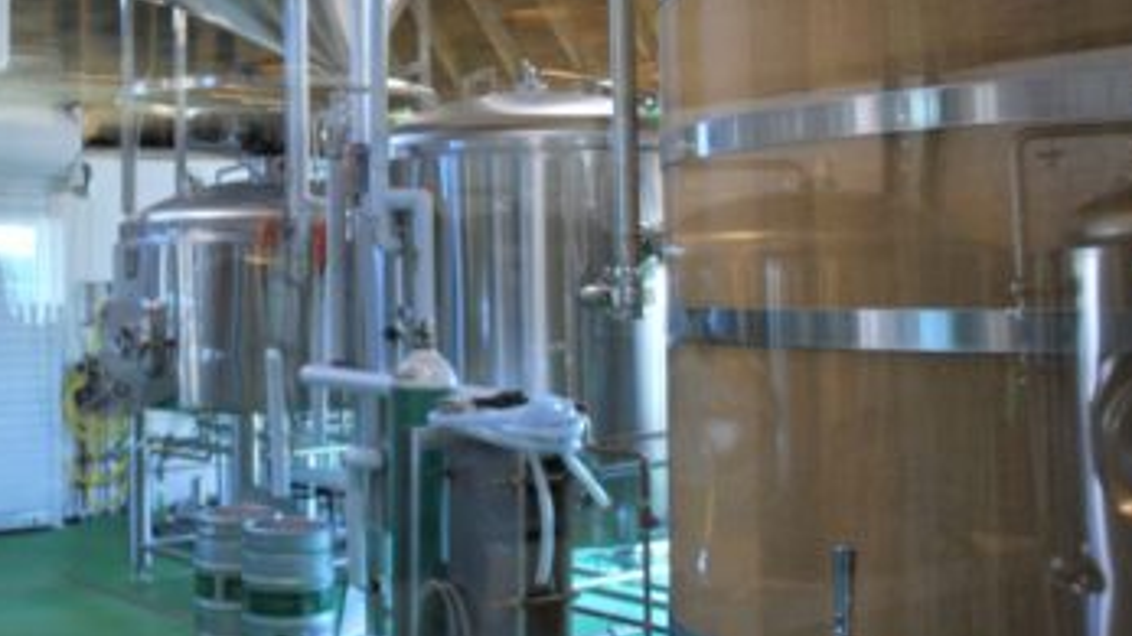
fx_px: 1440
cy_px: 197
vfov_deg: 24.7
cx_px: 375
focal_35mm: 48
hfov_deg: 42.3
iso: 360
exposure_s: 1/30
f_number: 3.8
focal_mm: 20
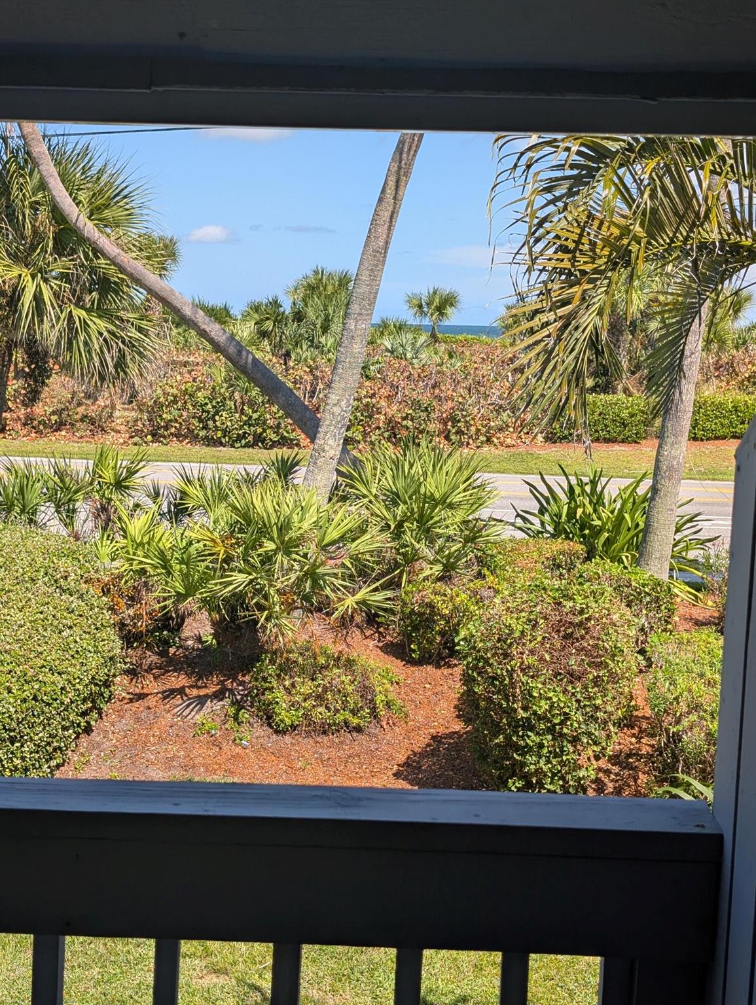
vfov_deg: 38.9
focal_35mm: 49
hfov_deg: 29.7
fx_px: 1424
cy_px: 502
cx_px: 378
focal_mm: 6.9
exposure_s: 1/802
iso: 23
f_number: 1.68
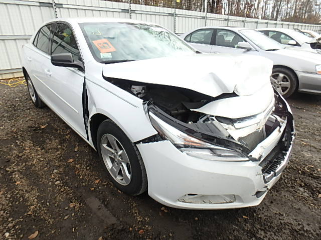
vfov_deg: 63.4
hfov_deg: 79.0
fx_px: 195
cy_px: 120
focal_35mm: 21
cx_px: 160
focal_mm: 3.7
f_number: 3.5
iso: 125
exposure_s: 1/250
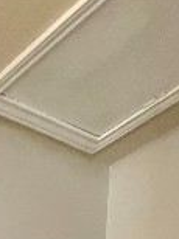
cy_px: 551
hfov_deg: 14.4
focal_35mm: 70
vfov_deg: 15.9
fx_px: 484
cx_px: -243
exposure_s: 1/60
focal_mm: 2.22
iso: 320
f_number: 2.2
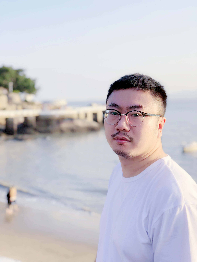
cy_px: 131
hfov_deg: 28.0
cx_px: 98
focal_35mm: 52
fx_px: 395
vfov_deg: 36.8
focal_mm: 6
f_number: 2.4
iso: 16
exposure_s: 1/255
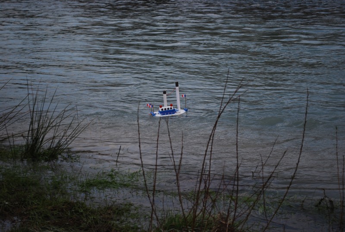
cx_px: 172
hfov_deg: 24.6
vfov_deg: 16.6
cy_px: 116
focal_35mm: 82
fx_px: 792
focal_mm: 55
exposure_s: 1/125
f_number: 5.6
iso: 180
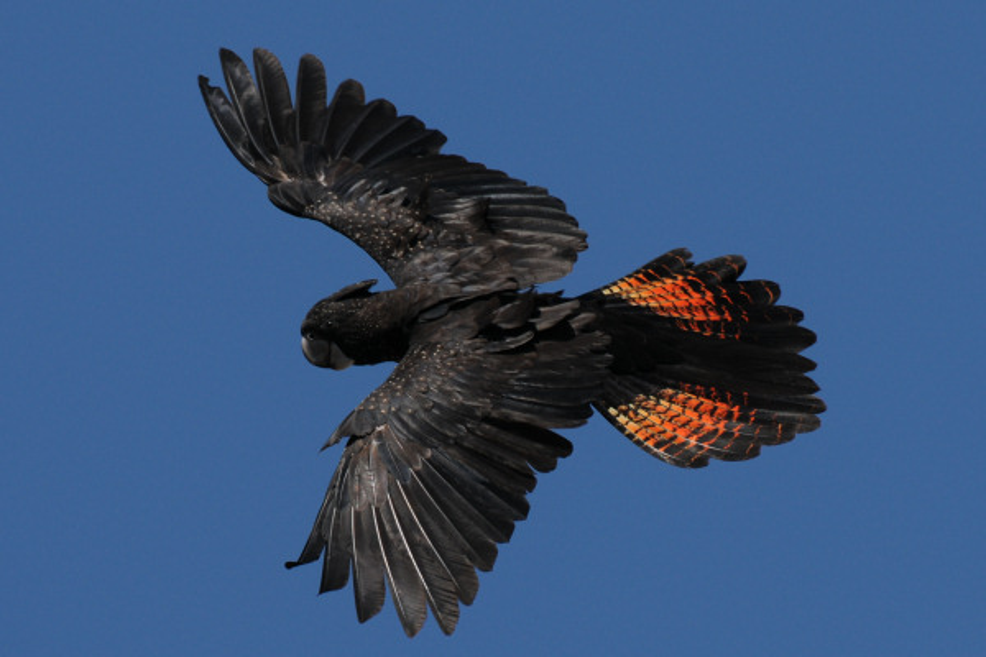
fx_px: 16432
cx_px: 493
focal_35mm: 600
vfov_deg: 2.3
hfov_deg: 3.4
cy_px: 328
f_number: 6.3
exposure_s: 1/1250
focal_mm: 400
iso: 200
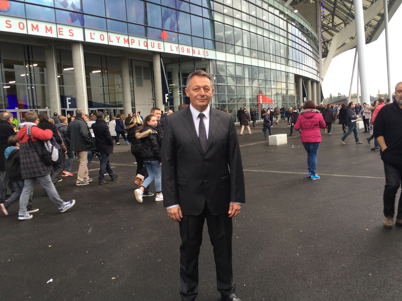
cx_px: 201
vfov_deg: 48.2
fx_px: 337
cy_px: 150
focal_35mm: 29
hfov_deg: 61.7
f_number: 2.2
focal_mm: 4.15
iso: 40
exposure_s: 1/100
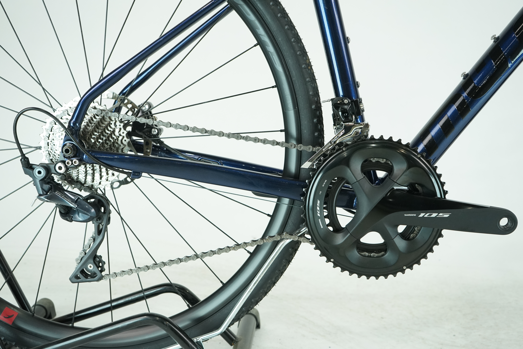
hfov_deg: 49.6
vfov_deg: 34.2
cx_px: 262
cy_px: 174
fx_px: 567
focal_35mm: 39
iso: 1600
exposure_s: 1/200
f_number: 5.6
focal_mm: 39
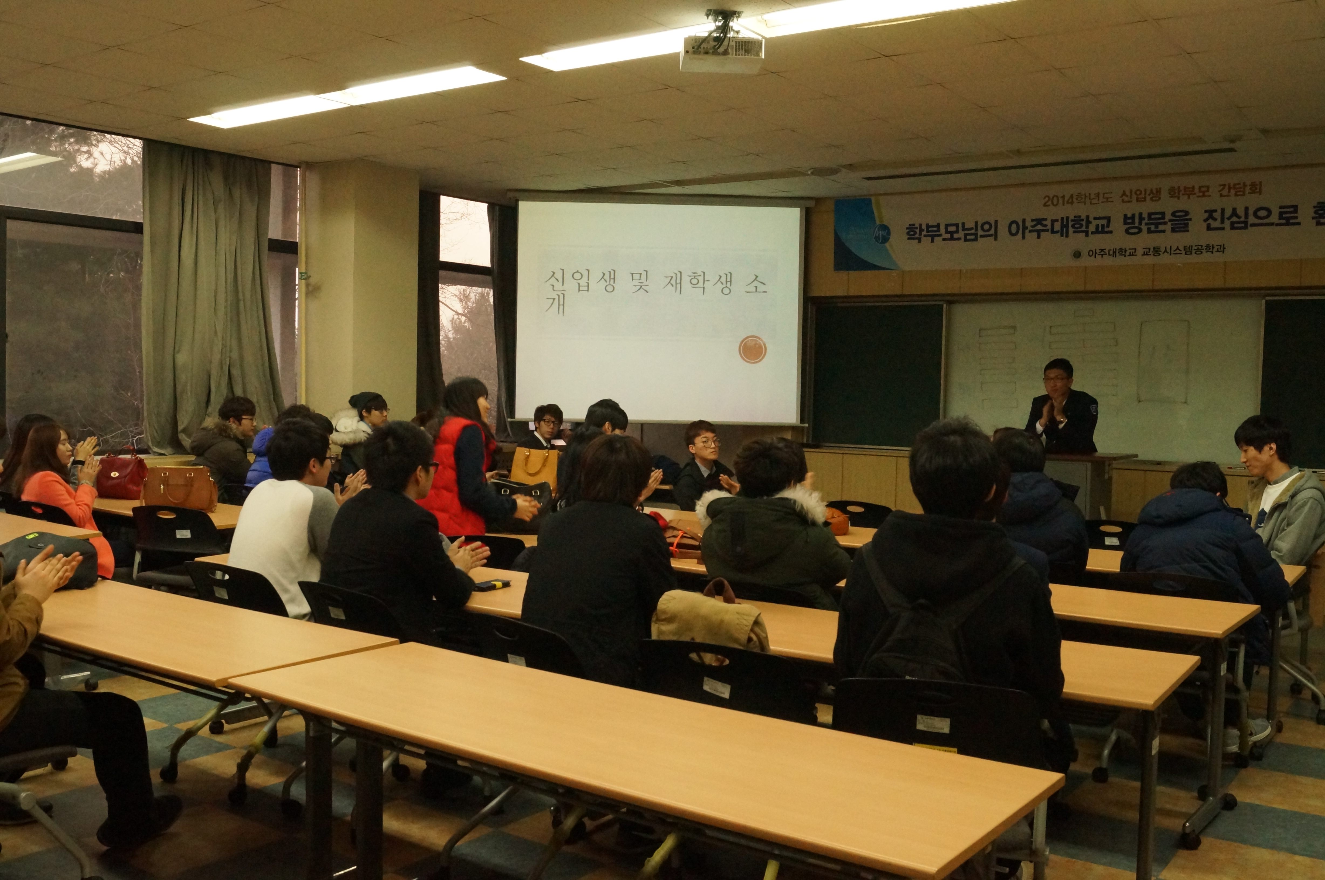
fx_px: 1213
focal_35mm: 33
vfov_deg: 39.9
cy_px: 440
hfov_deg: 57.3
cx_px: 662
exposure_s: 1/60
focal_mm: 22
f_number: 10
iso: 3200
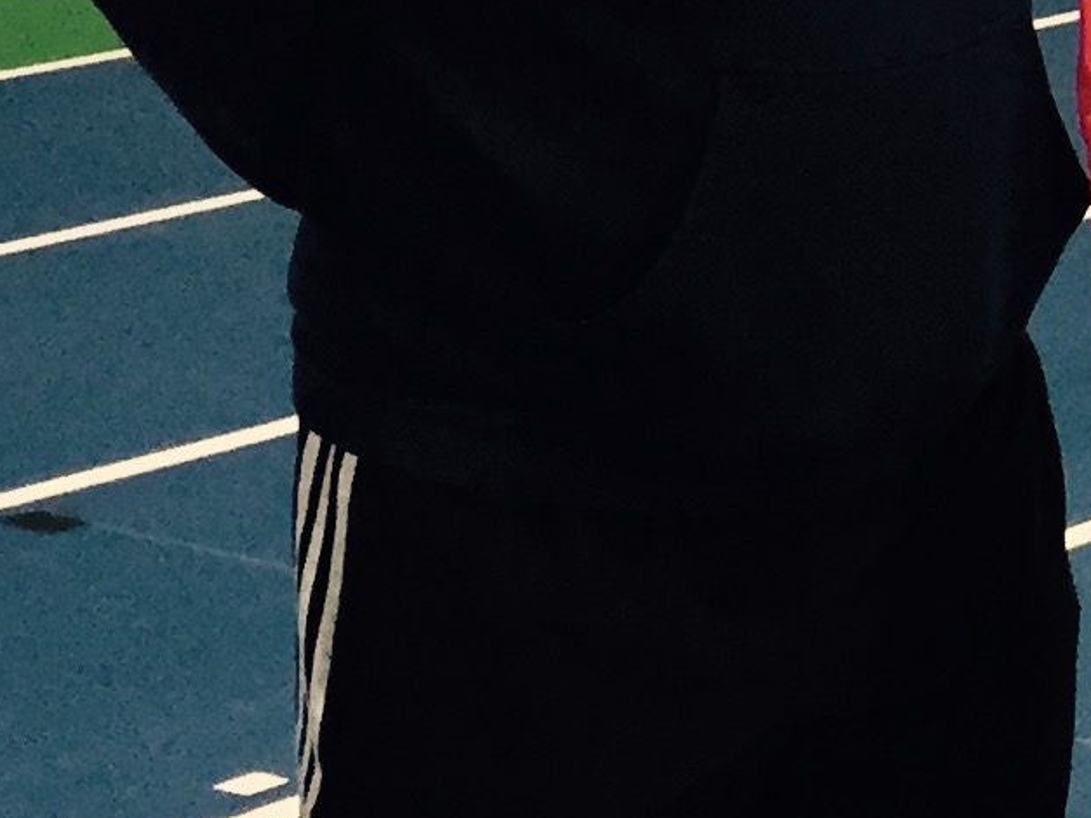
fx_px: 4758
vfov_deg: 9.5
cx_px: 2092
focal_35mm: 151
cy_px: -534
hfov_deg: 11.9
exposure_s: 1/33
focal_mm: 4.15
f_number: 2.2
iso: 64
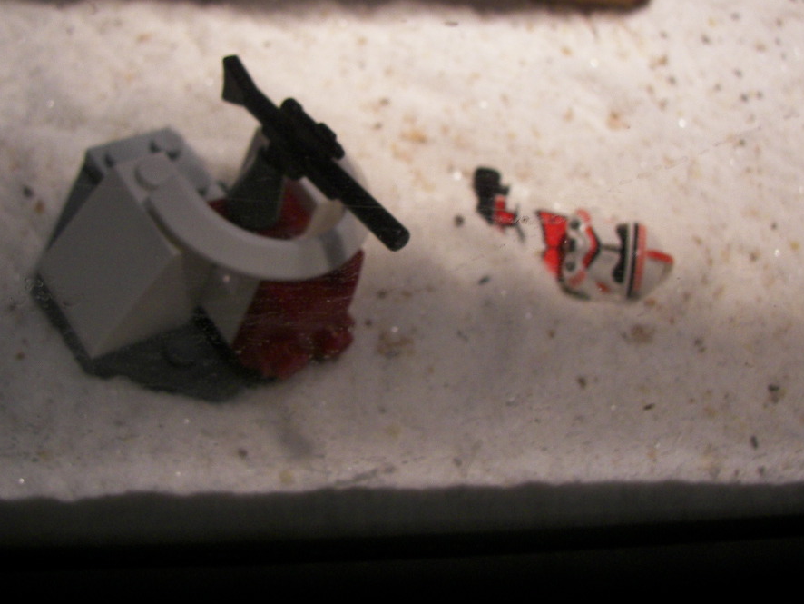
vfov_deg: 28.0
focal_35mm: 52
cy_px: 266
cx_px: 392
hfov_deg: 36.8
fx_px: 1208
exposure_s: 1/80
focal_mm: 6
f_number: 2.8
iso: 100
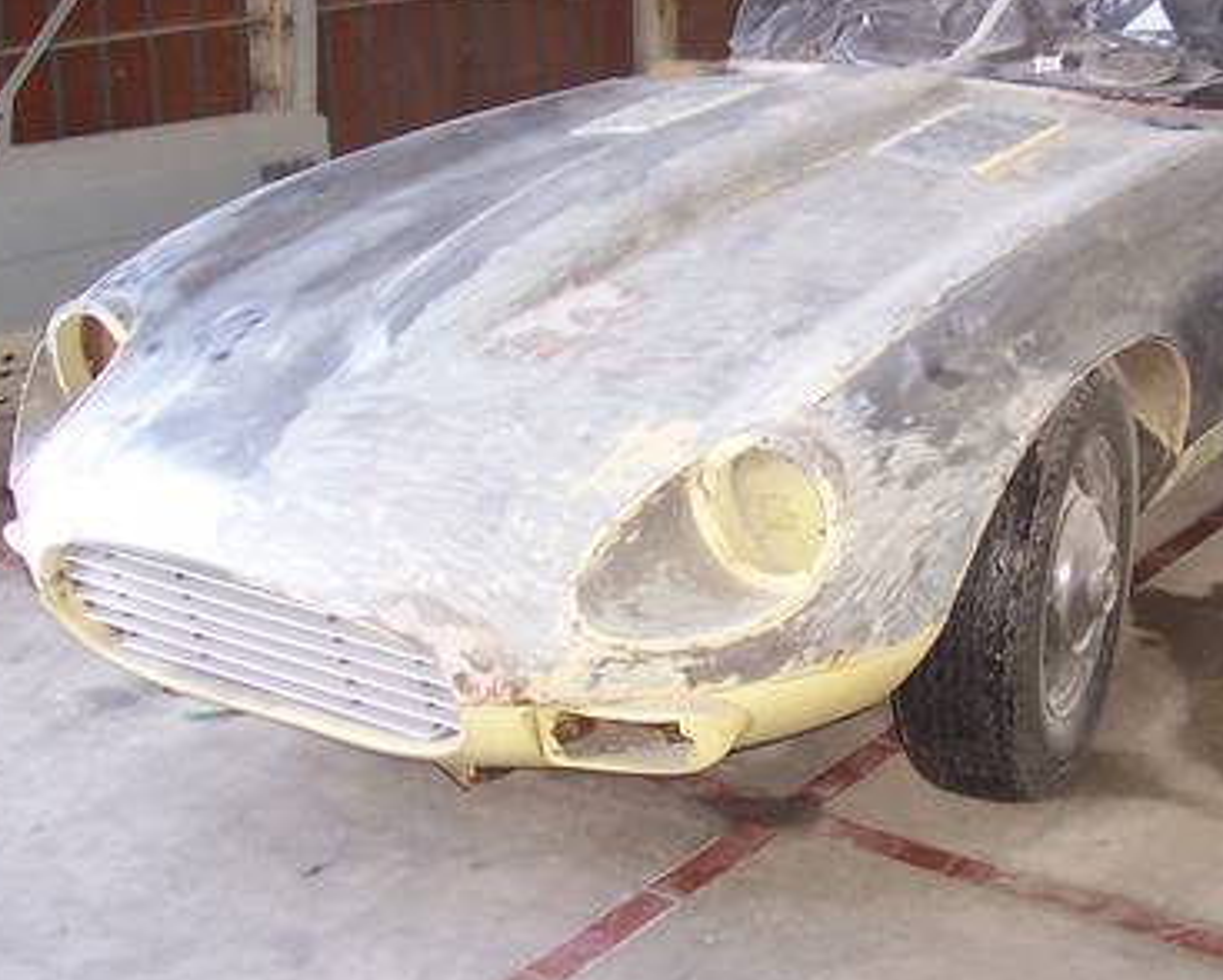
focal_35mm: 59
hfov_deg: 31.3
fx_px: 2137
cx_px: 950
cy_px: 360
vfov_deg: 25.7
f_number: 2.8
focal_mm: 5.6
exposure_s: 1/60
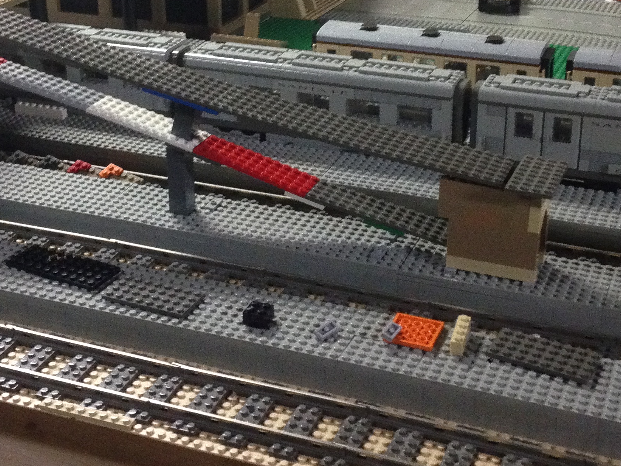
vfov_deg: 22.8
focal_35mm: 64
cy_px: 158
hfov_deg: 30.3
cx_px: 293
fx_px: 1148
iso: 320
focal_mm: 4.12
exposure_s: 1/20
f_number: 2.4
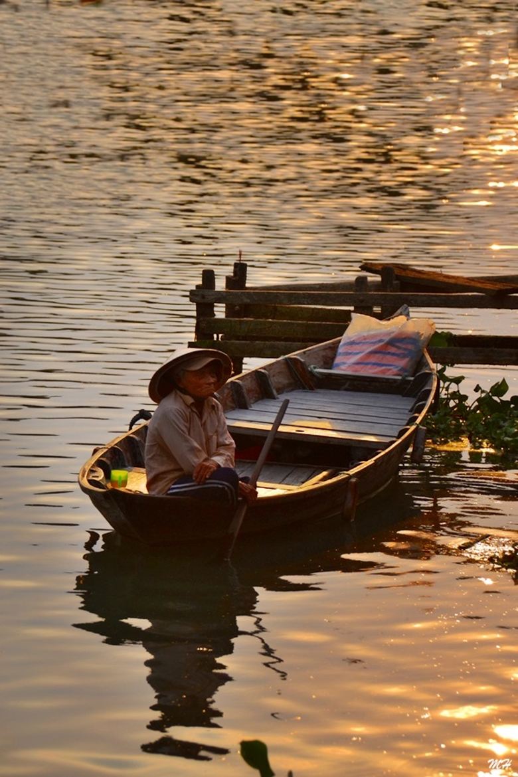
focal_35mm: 168
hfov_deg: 8.2
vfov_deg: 12.2
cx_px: 259
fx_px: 3626
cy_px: 388
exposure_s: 1/500
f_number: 5.6
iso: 140
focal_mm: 112
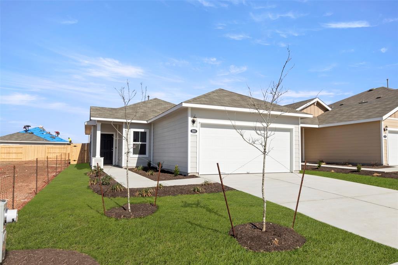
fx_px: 398
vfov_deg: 36.8
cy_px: 132
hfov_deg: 53.2
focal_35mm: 36
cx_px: 199
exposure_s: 1/1000
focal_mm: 24
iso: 400
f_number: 8
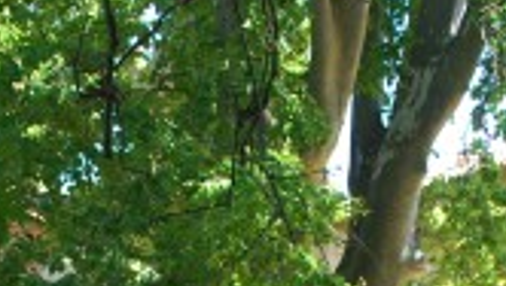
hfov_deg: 17.5
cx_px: 101
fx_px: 1626
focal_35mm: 121
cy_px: 564
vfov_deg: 9.4
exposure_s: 1/100
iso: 200
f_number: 5
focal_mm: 20
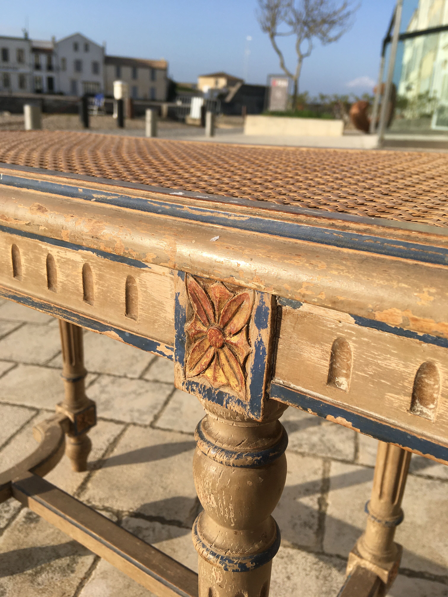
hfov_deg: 48.2
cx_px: 224
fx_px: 500
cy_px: 298
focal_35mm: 29
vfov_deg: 61.7
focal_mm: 4.15
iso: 25
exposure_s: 1/1538
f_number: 2.2
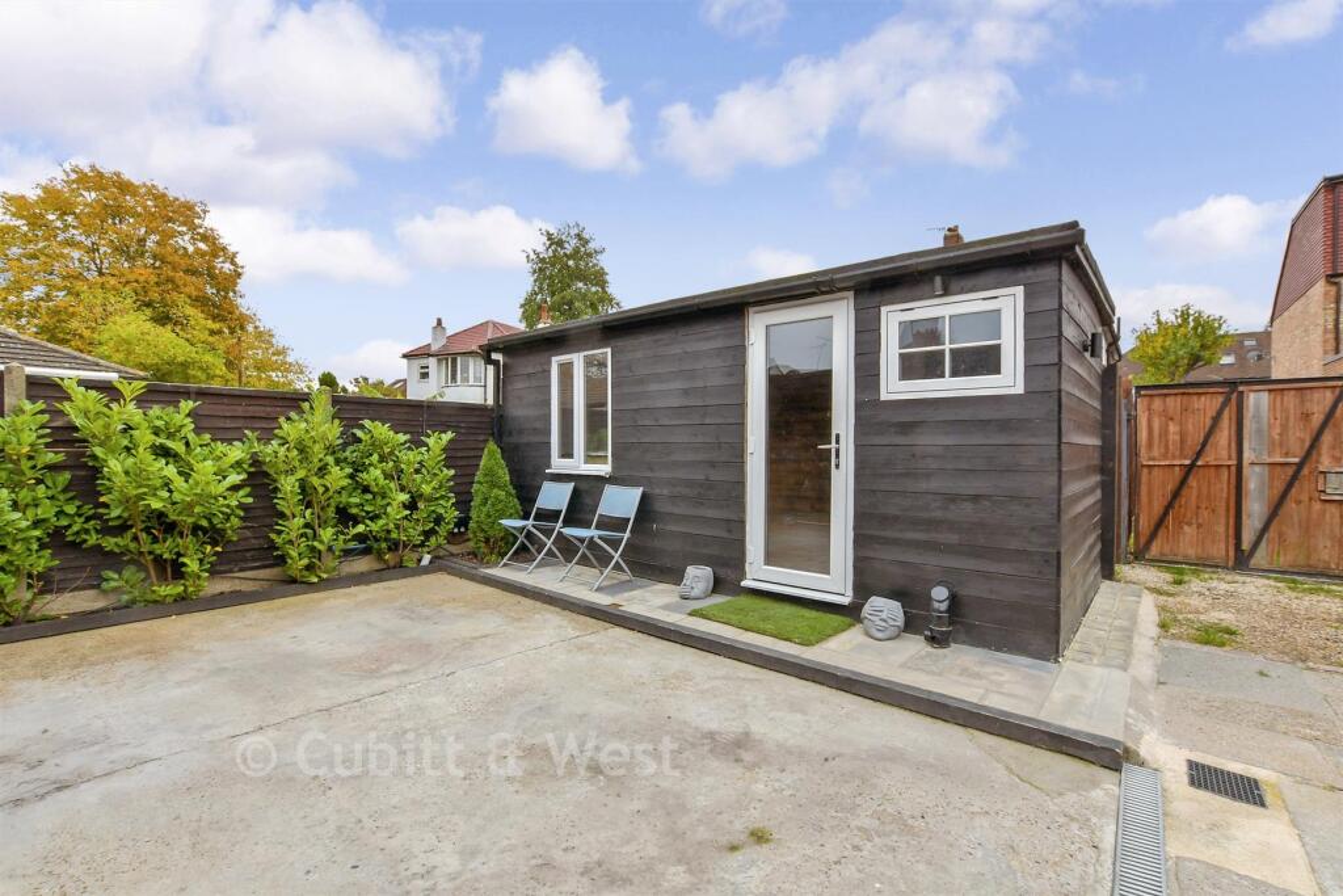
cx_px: 672
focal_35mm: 15
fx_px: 560
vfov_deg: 77.3
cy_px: 448
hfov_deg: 100.4
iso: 160
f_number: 8
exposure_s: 1/20
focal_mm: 10
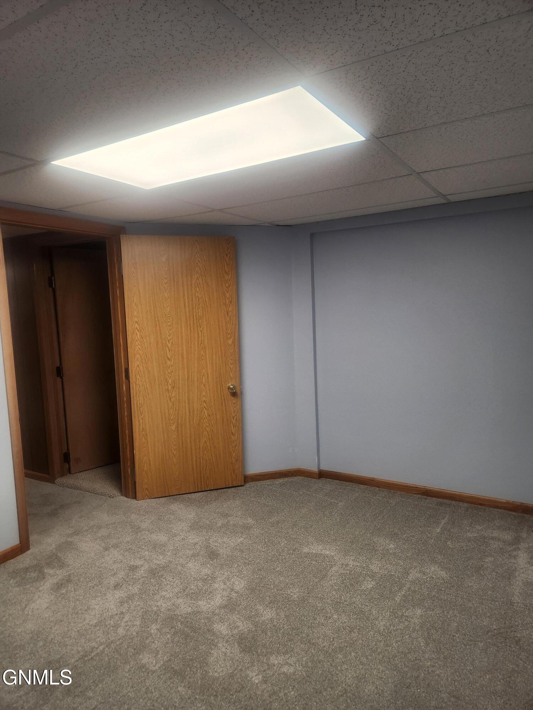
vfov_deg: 73.9
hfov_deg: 58.9
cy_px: 355
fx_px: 472
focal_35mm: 23
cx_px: 266
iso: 125
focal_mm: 5.4
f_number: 1.8
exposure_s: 1/180
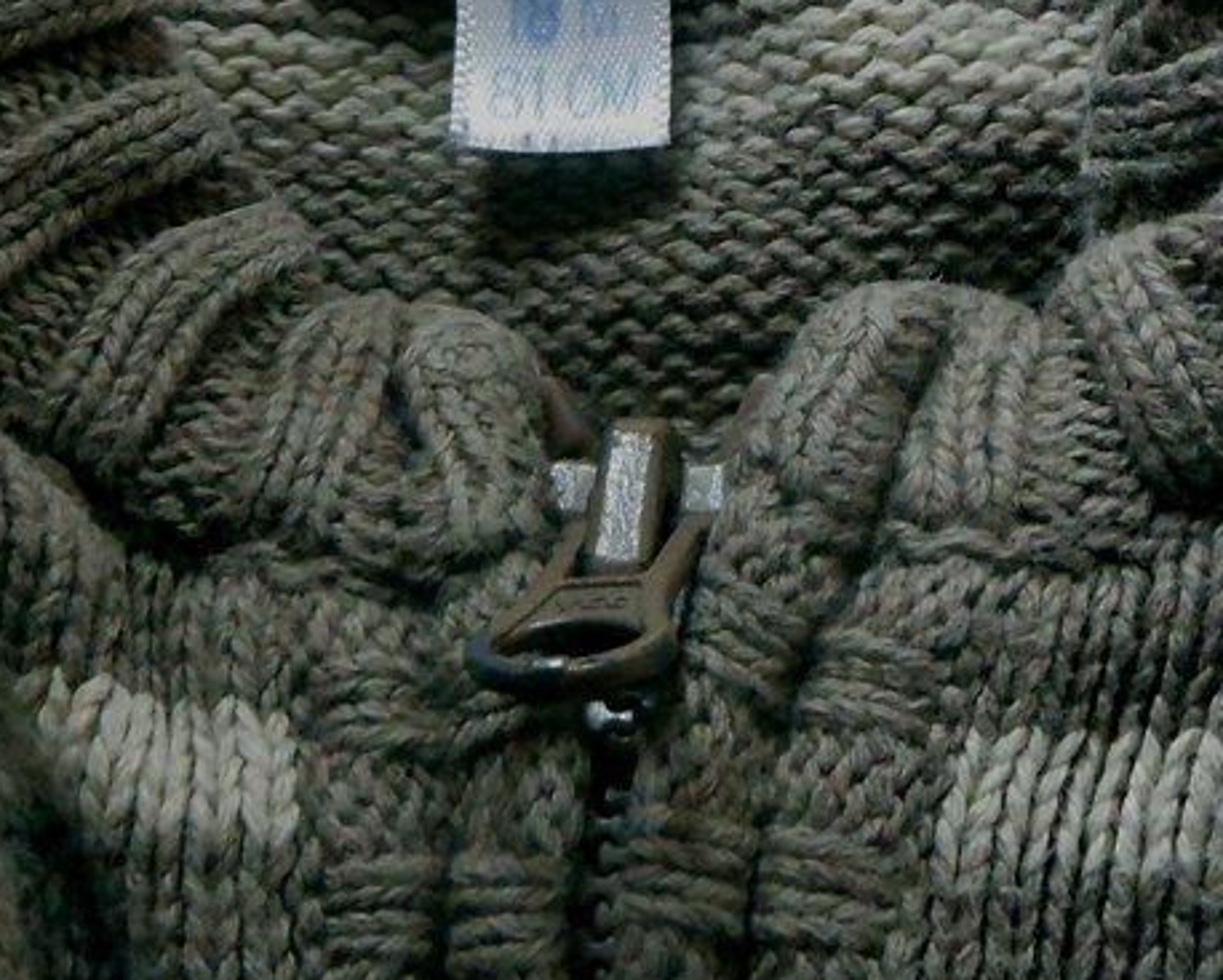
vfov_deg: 10.8
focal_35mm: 142
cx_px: 610
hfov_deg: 13.6
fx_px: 5143
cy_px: -88
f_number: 4
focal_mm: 8.9
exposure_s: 1/13
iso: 400
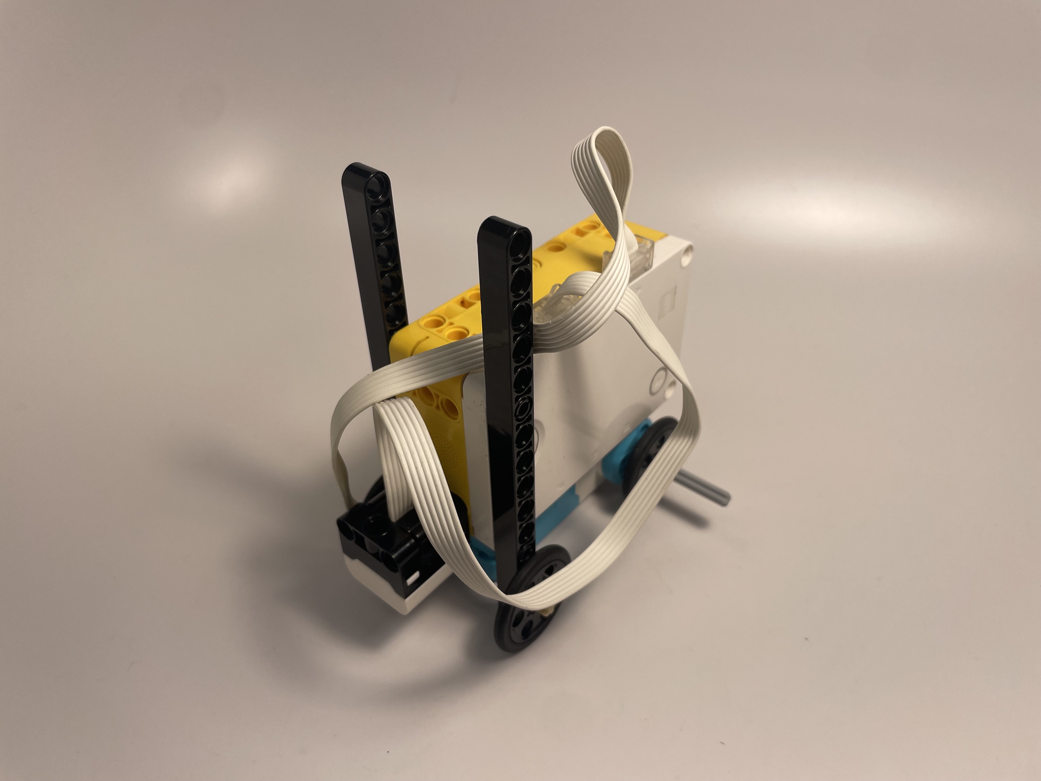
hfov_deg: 67.3
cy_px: 390
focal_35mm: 26
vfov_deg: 53.1
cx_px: 520
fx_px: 782
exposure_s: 1/214
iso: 32
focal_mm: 4.2
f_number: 1.6
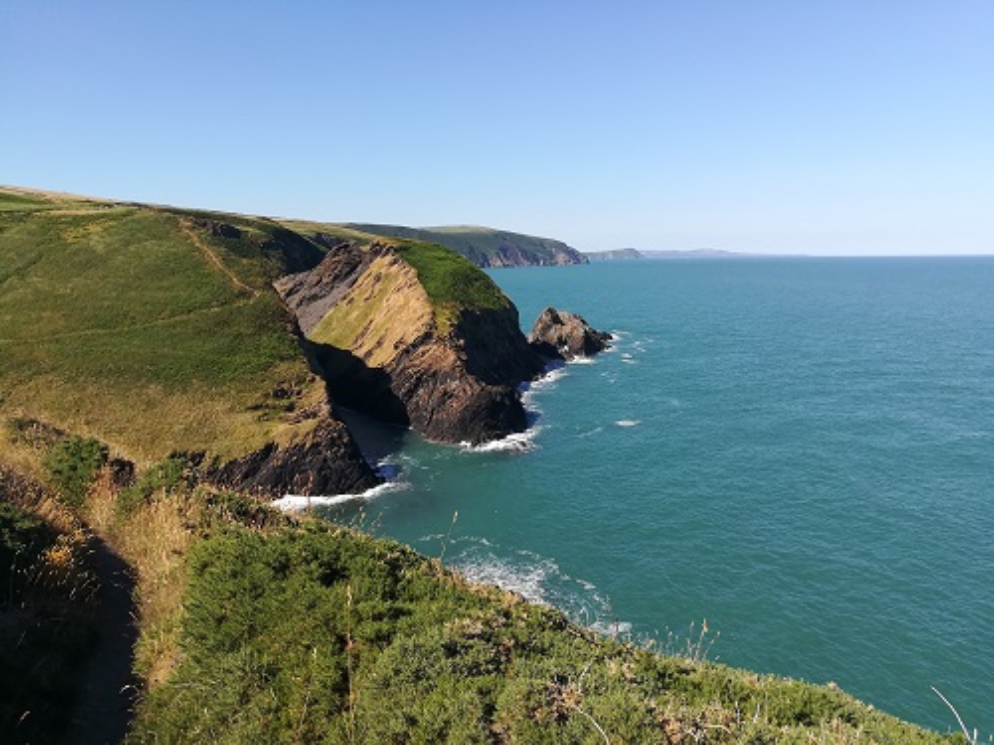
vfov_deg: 53.1
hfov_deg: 67.3
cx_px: 497
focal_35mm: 26
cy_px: 372
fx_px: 747
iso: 50
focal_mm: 3.83
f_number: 2.2
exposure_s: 1/874
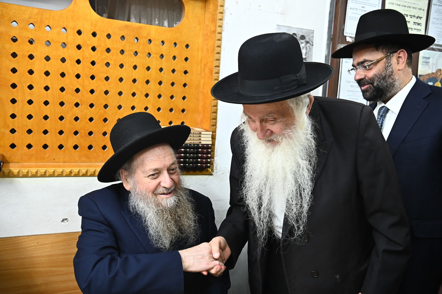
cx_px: 221
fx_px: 442
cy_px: 147
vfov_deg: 36.8
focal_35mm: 36
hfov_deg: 53.2
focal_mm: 36
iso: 2500
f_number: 4.5
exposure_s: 1/200
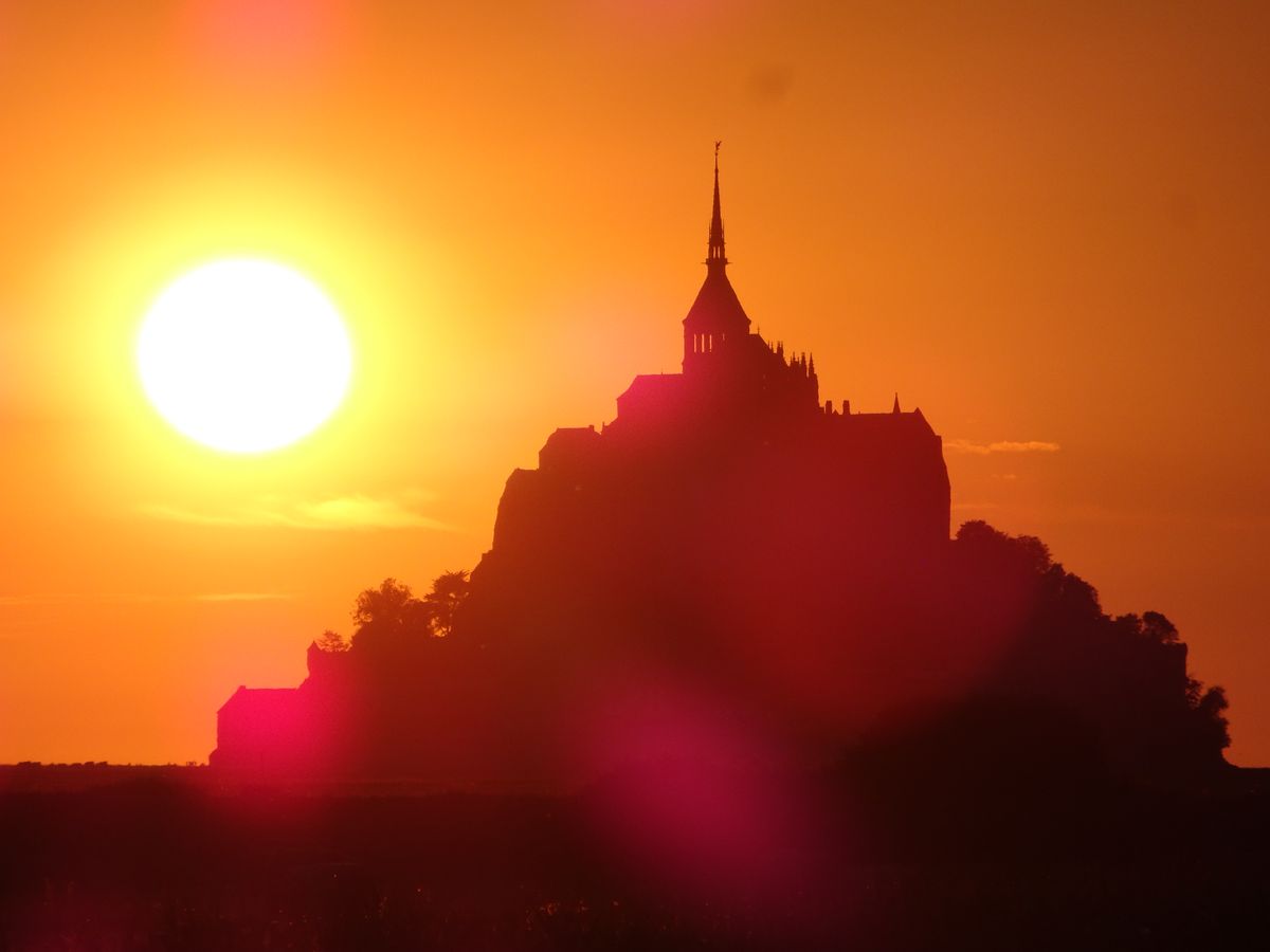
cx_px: 635
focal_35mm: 500
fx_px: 18344
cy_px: 476
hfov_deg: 4.0
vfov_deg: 3.0
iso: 80
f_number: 6.3
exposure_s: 1/500
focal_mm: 85.47
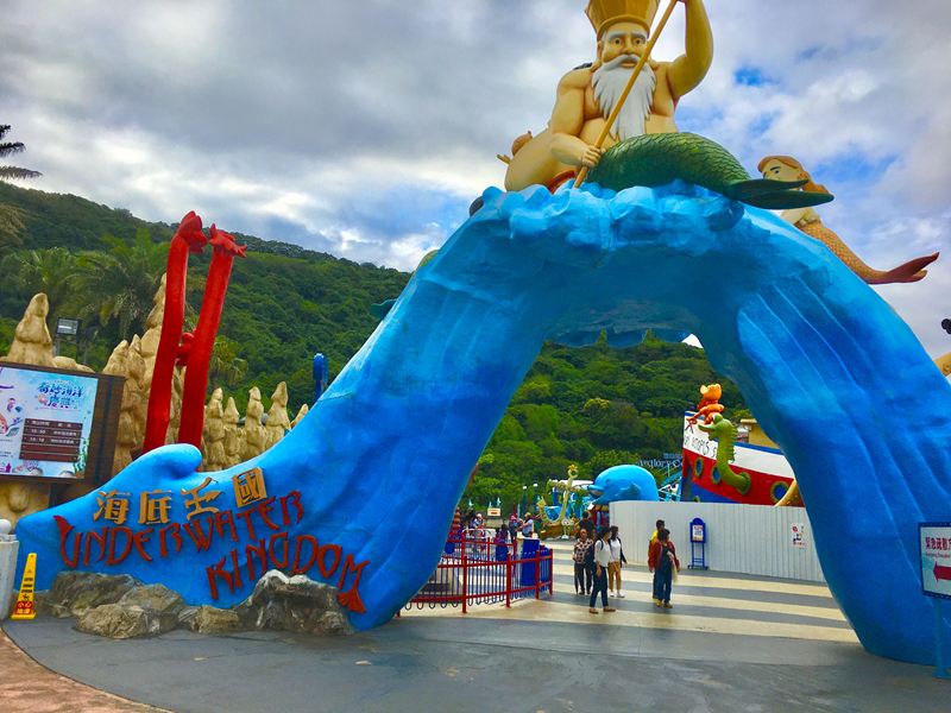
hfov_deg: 61.7
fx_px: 797
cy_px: 356
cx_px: 476
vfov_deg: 48.2
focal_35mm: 29
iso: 25
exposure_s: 1/2079
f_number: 2.2
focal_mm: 4.15
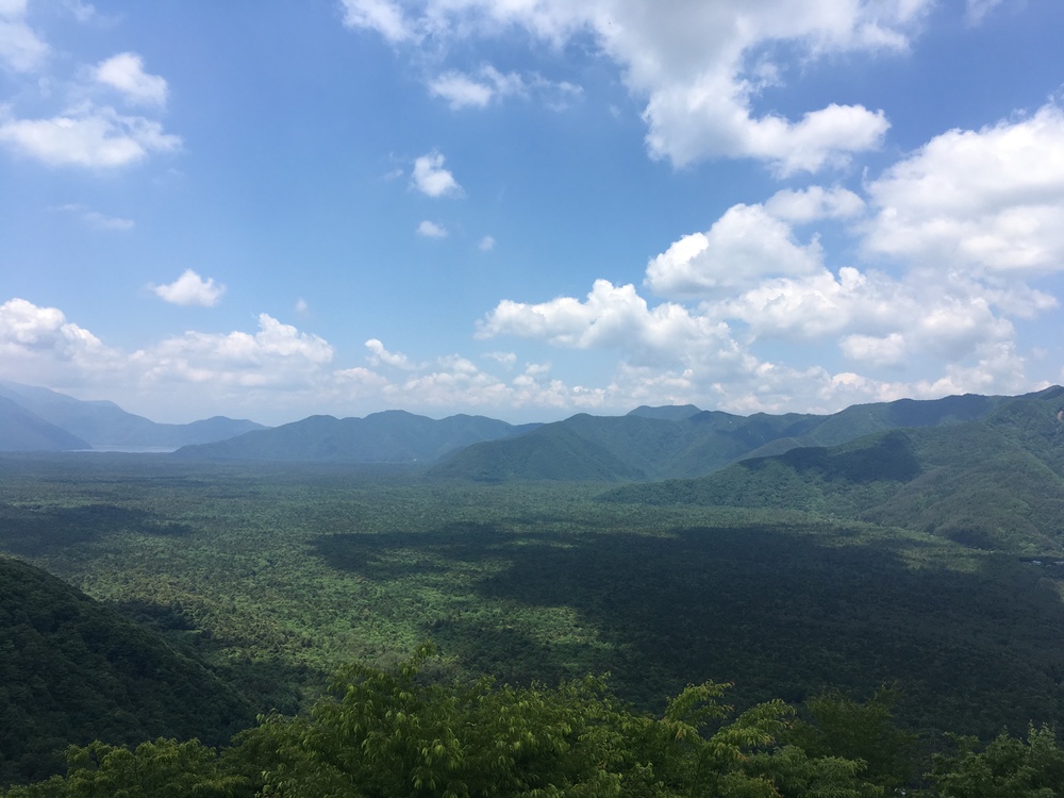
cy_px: 399
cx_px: 532
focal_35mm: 29
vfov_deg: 48.2
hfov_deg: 61.7
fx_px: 891
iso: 25
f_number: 2.2
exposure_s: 1/1748
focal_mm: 4.15
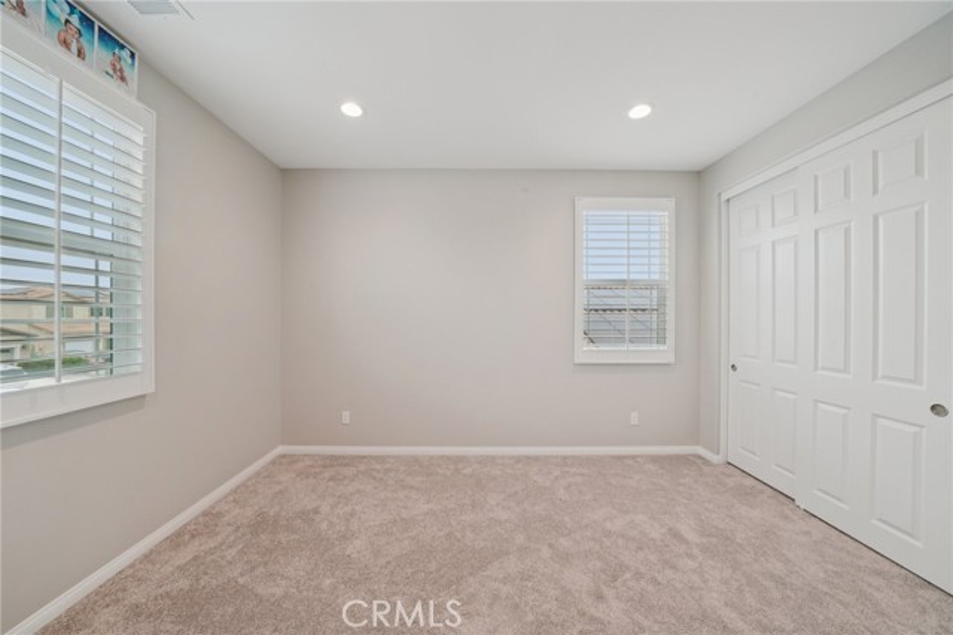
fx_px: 317
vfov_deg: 89.9
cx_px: 476
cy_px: 318
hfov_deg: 112.6
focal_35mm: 12
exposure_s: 1/20
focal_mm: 12
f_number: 11
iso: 400
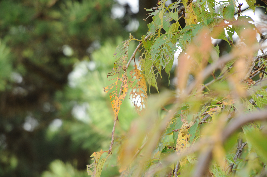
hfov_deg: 10.2
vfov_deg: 6.8
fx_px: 1500
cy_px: 88
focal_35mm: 202
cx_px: 134
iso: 200
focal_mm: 135
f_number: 5.6
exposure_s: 1/80
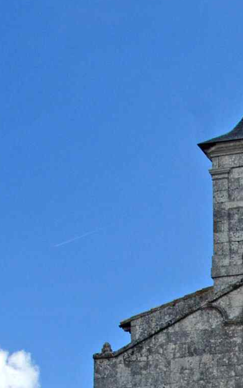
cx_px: 354
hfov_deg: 12.3
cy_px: 510
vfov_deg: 18.9
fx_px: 1081
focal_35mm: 102
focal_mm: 20
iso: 200
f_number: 8
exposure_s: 1/250
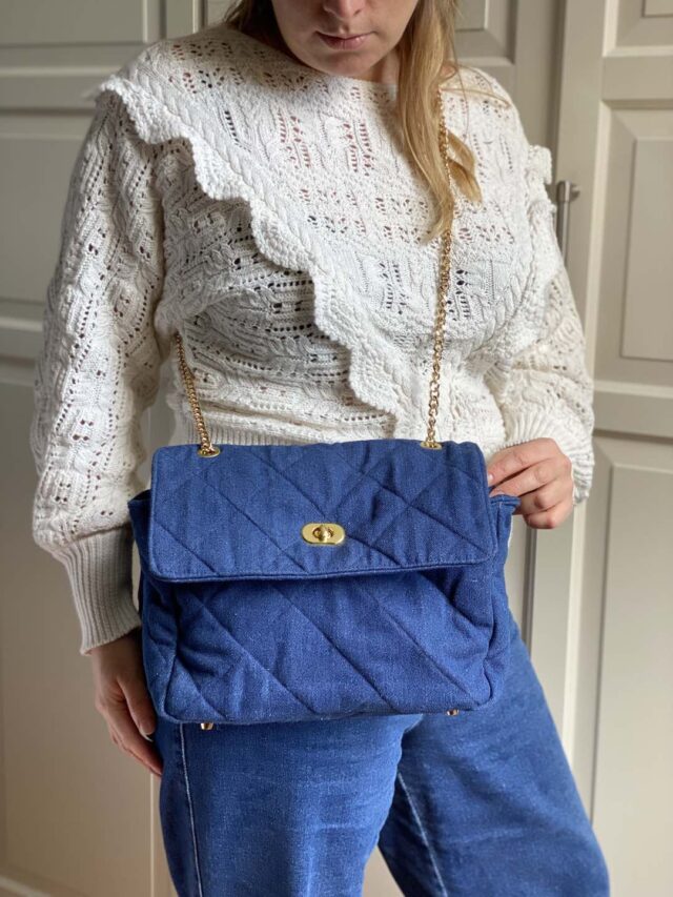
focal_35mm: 52
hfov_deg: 28.0
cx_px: 336
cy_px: 448
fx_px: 1348
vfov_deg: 36.8
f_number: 2
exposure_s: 1/122
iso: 80
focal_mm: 6
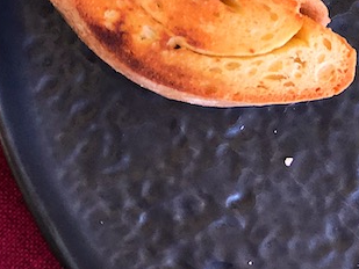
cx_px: 489
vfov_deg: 8.9
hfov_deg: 11.5
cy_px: -10
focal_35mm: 166
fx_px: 1722
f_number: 2.8
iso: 20
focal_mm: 6.6
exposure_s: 1/30
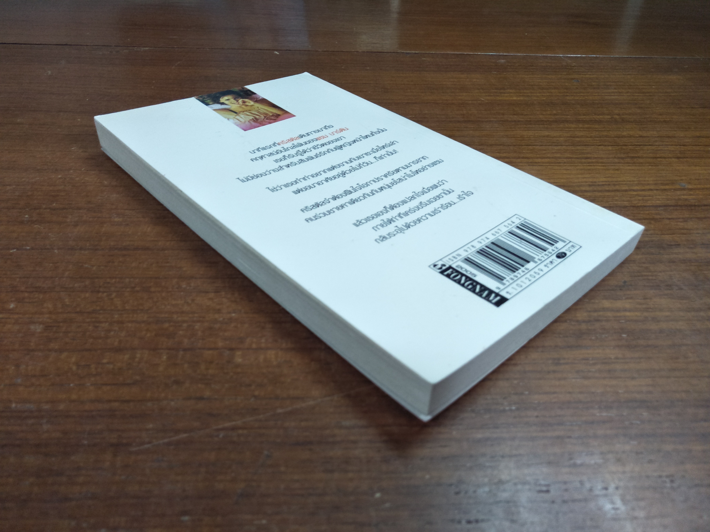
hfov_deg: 81.7
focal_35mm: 20
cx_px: 355
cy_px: 266
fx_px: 410
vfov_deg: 66.0
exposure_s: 1/33
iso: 197
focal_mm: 3.46
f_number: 2.2
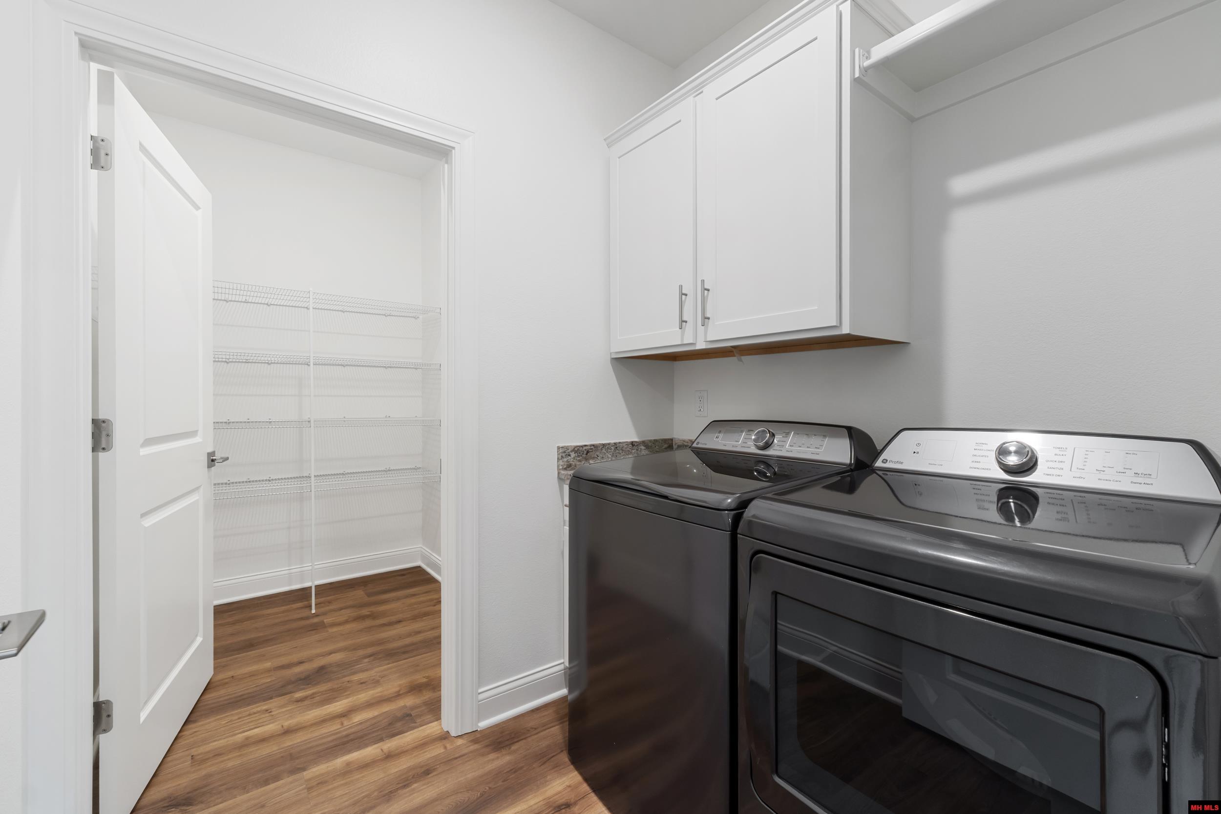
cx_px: 610
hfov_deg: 100.4
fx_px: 509
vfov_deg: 77.3
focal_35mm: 15
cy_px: 407
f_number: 9
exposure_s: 1
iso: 200
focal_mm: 10
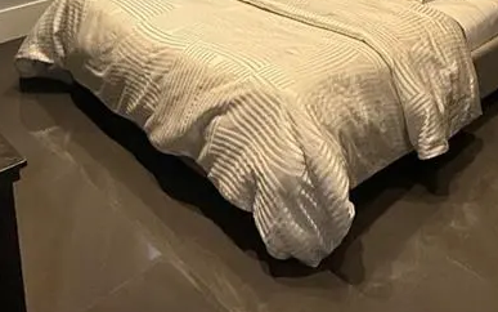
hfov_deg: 43.5
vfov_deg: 25.0
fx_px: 624
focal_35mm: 46
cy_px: -71
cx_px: 247
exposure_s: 1/60
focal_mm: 2.22
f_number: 2.2
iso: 250
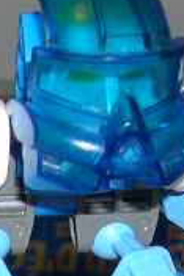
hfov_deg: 4.7
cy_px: 365
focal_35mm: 285
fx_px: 2189
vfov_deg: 7.2
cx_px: -258
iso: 100
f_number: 3.1
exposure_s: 1/60
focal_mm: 10.1
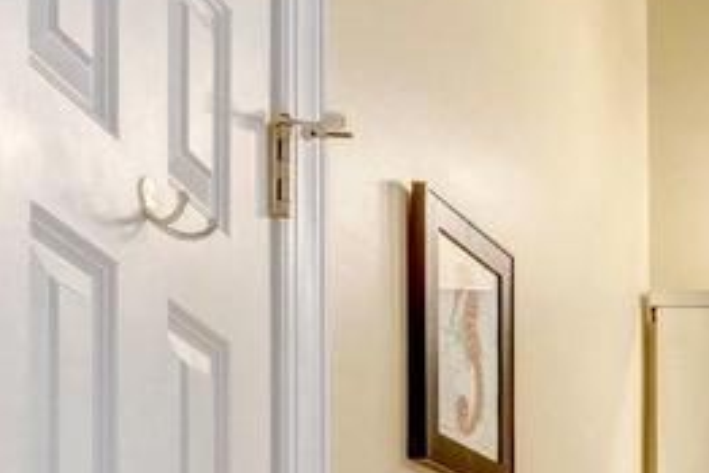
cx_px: 1250
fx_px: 1734
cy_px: 827
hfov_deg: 18.5
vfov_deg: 14.0
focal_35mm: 88
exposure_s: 1/40
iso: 1250
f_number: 8
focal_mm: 16
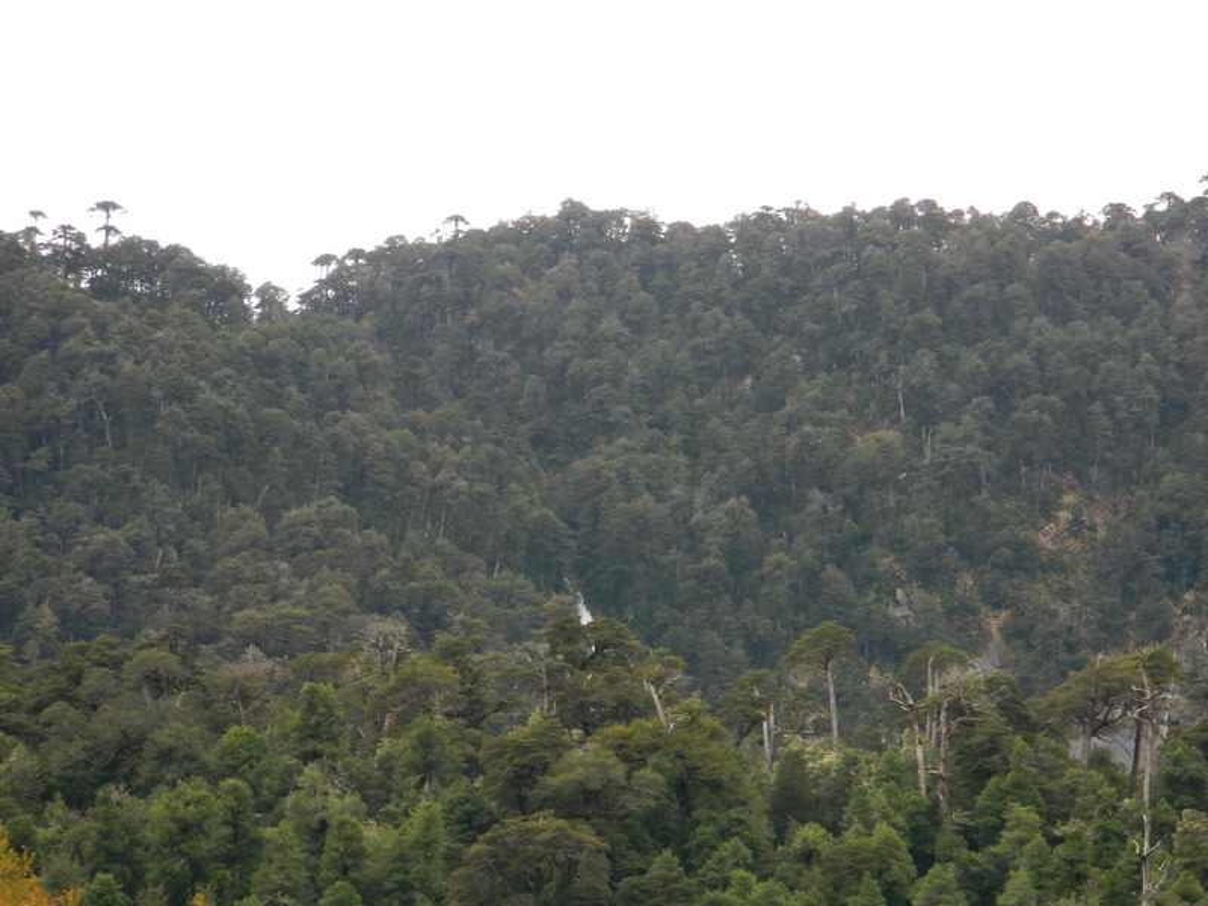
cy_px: 453
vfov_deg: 8.4
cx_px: 604
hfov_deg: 11.2
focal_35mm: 177
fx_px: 6177
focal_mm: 31.8
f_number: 5.1
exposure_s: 1/40
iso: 80
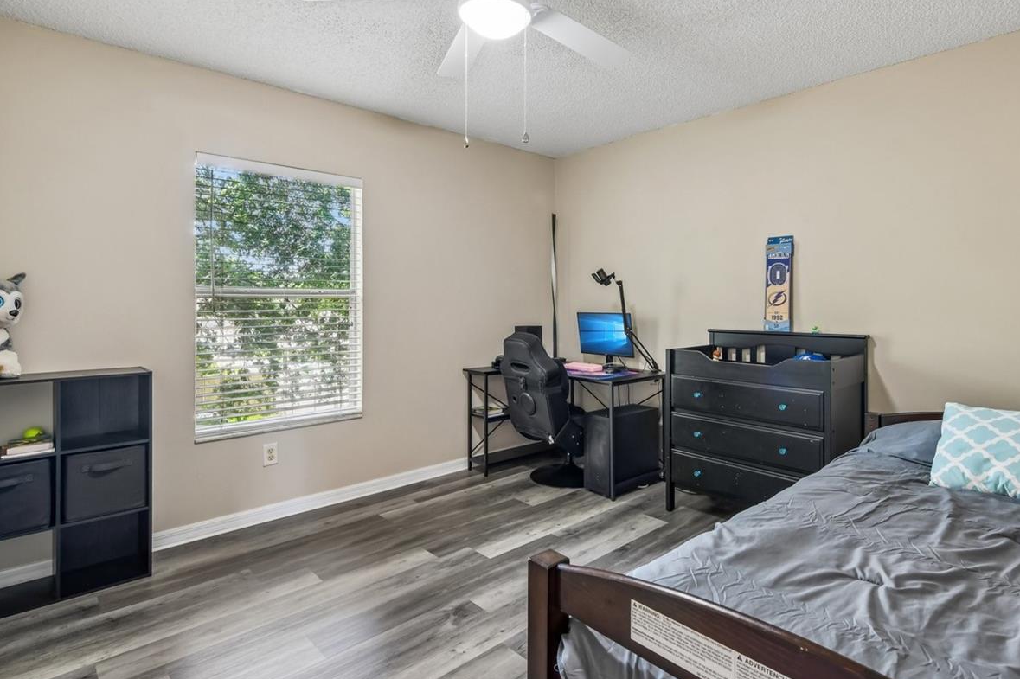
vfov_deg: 64.5
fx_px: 538
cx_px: 581
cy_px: 318
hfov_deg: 86.4
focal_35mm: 19
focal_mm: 14
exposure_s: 1/3.33
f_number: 8
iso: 400
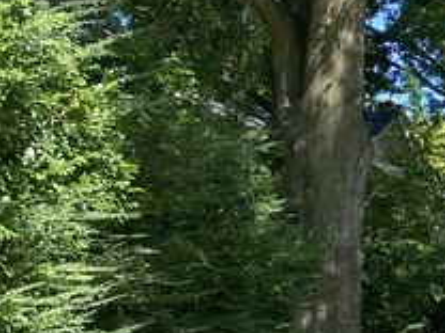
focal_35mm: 100
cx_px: 854
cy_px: 201
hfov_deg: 16.0
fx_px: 1286
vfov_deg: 14.8
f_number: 1.8
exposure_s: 1/504
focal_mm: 4.25
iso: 32
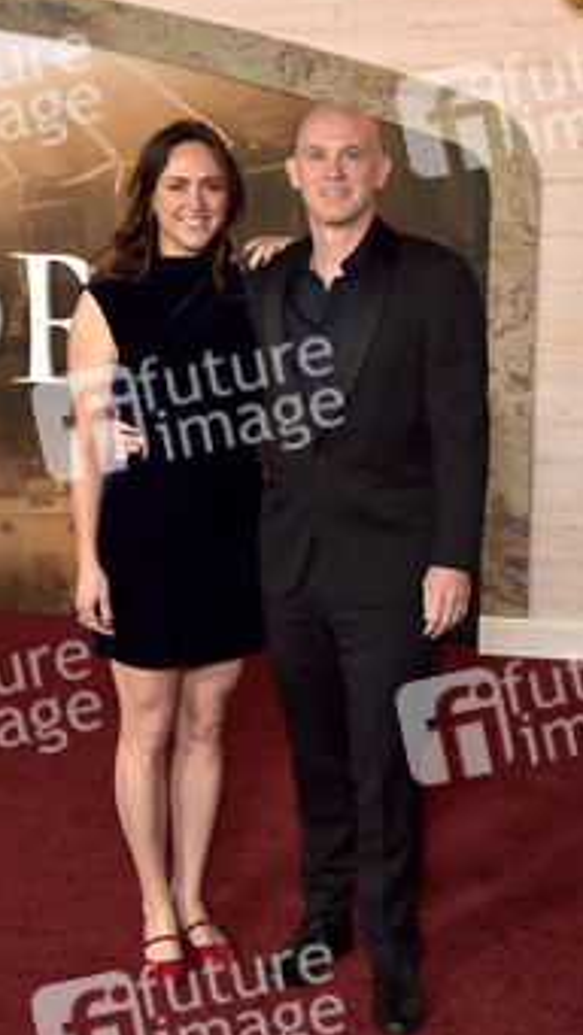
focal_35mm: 59
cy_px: 562
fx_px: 1620
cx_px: 278
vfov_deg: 35.4
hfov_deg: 20.4
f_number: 5.6
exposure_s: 1/250
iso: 1000
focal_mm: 48
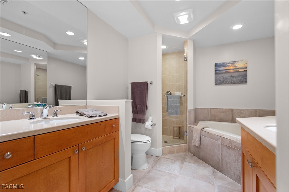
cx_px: 144
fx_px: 120
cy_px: 96
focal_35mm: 15
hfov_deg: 100.4
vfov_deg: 77.3
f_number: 4.5
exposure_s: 1/50
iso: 800
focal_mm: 10
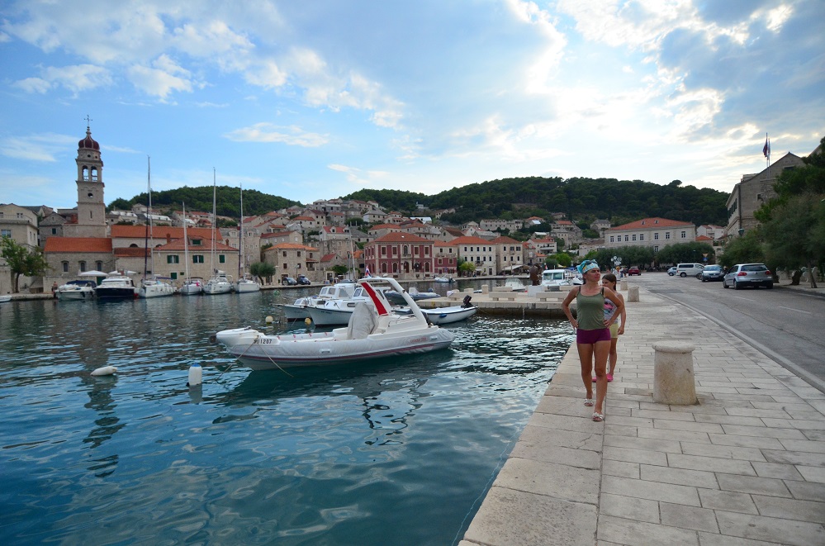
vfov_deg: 67.1
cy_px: 273
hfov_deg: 90.1
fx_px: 412
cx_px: 412
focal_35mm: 18
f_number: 4
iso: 1000
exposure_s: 1/8000
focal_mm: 12
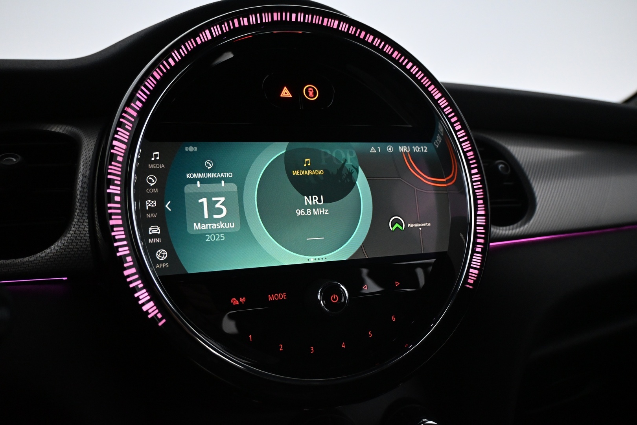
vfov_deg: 44.6
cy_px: 212
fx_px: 518
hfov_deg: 63.2
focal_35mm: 29
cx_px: 318
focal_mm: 19.5
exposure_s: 1/125
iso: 2800
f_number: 3.8
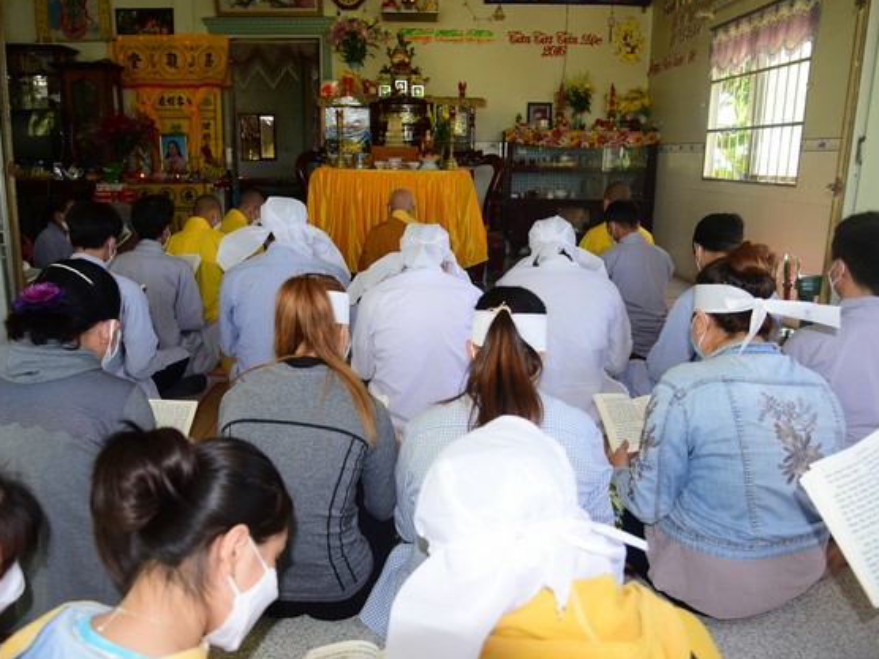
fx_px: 686
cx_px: 435
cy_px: 321
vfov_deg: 51.3
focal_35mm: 27
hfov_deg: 65.3
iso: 500
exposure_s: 1/125
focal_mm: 24
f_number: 4
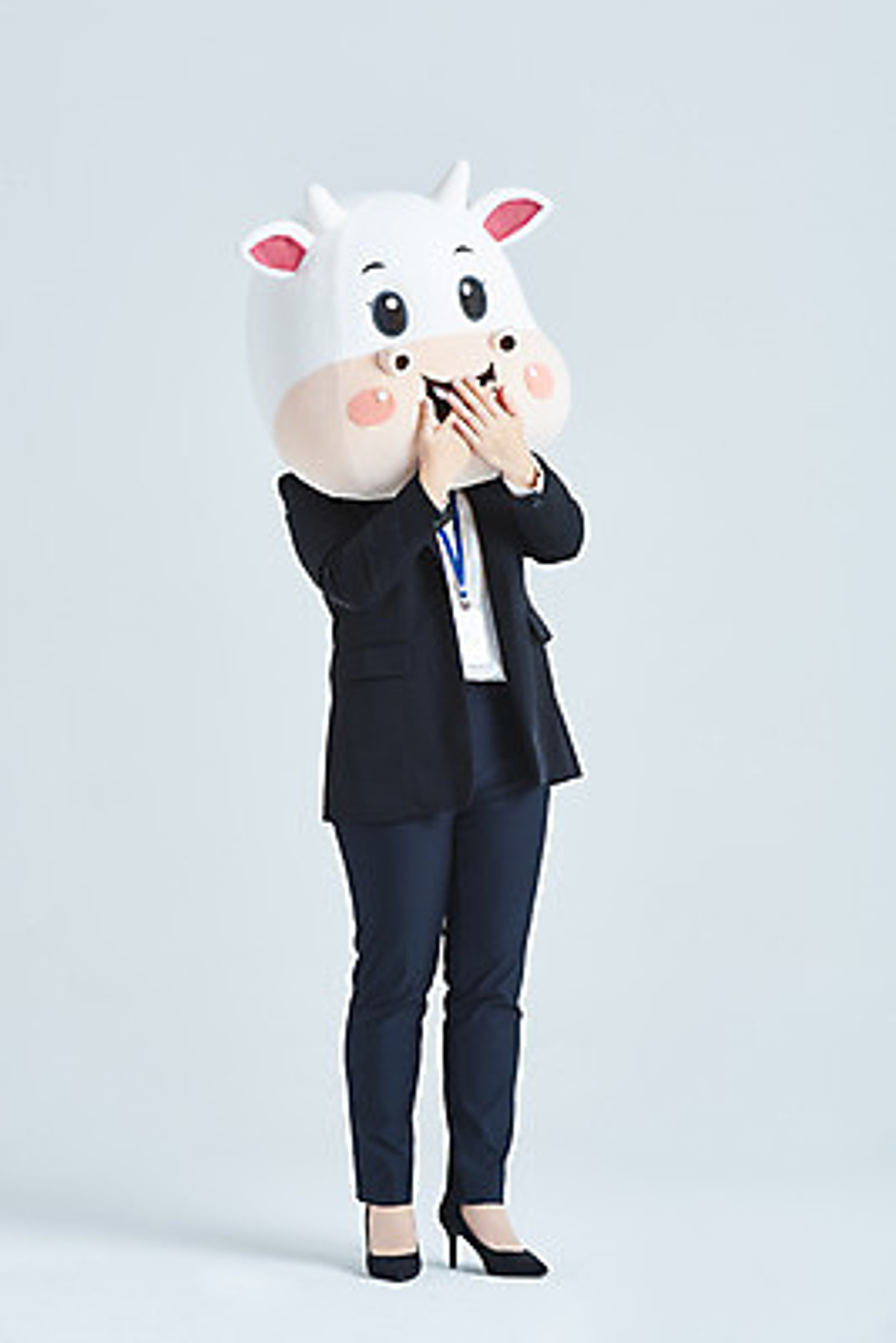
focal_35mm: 90
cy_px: 672
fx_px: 3357
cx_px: 448
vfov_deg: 22.6
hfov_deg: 15.2
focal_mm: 90
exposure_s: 1/125
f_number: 14
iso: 100
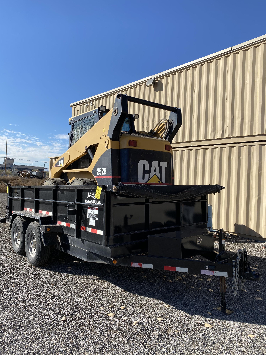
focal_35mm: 26
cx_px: 133
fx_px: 266
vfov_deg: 67.3
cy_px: 178
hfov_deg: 53.1
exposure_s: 1/2463
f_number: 1.8
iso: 32
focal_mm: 4.25
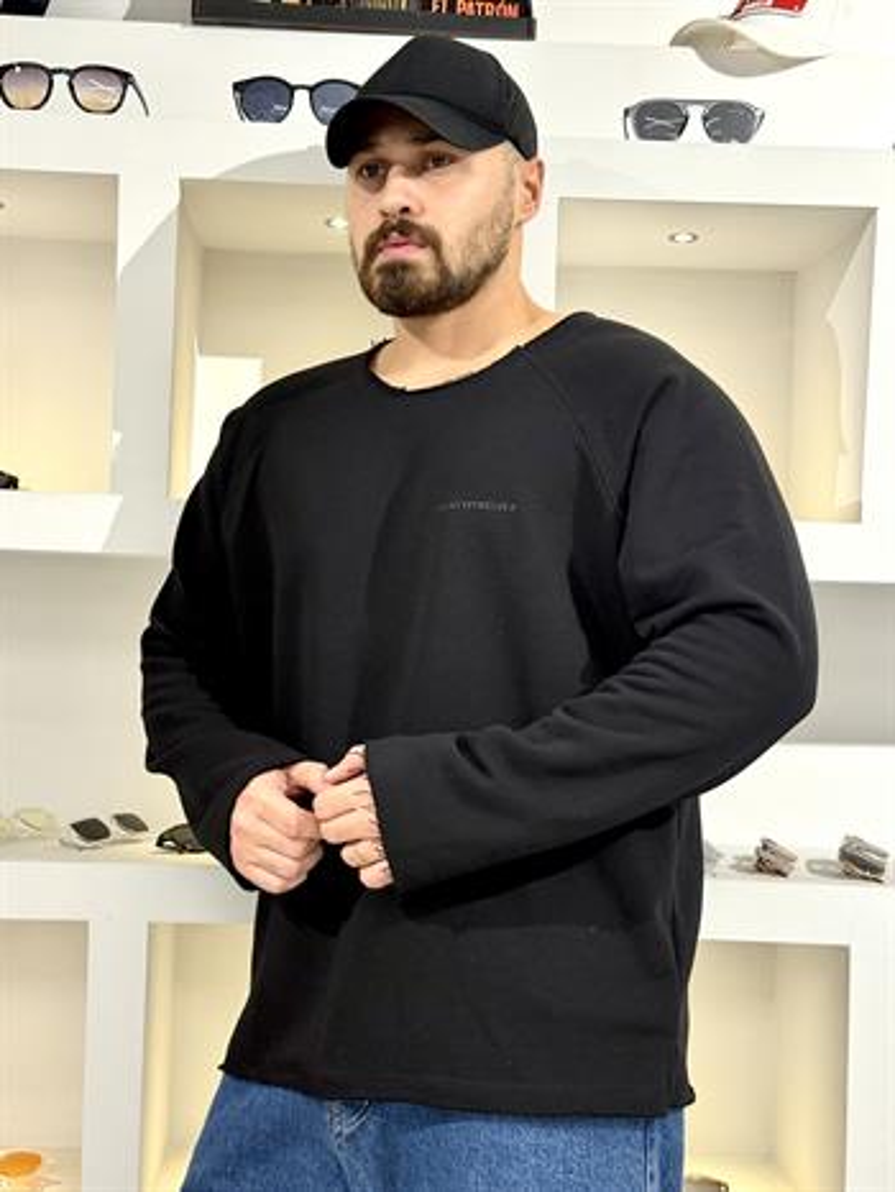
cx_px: 448
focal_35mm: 48
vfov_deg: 39.6
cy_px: 596
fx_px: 1653
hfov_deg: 30.3
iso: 160
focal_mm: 6.76
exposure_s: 1/100
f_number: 1.78
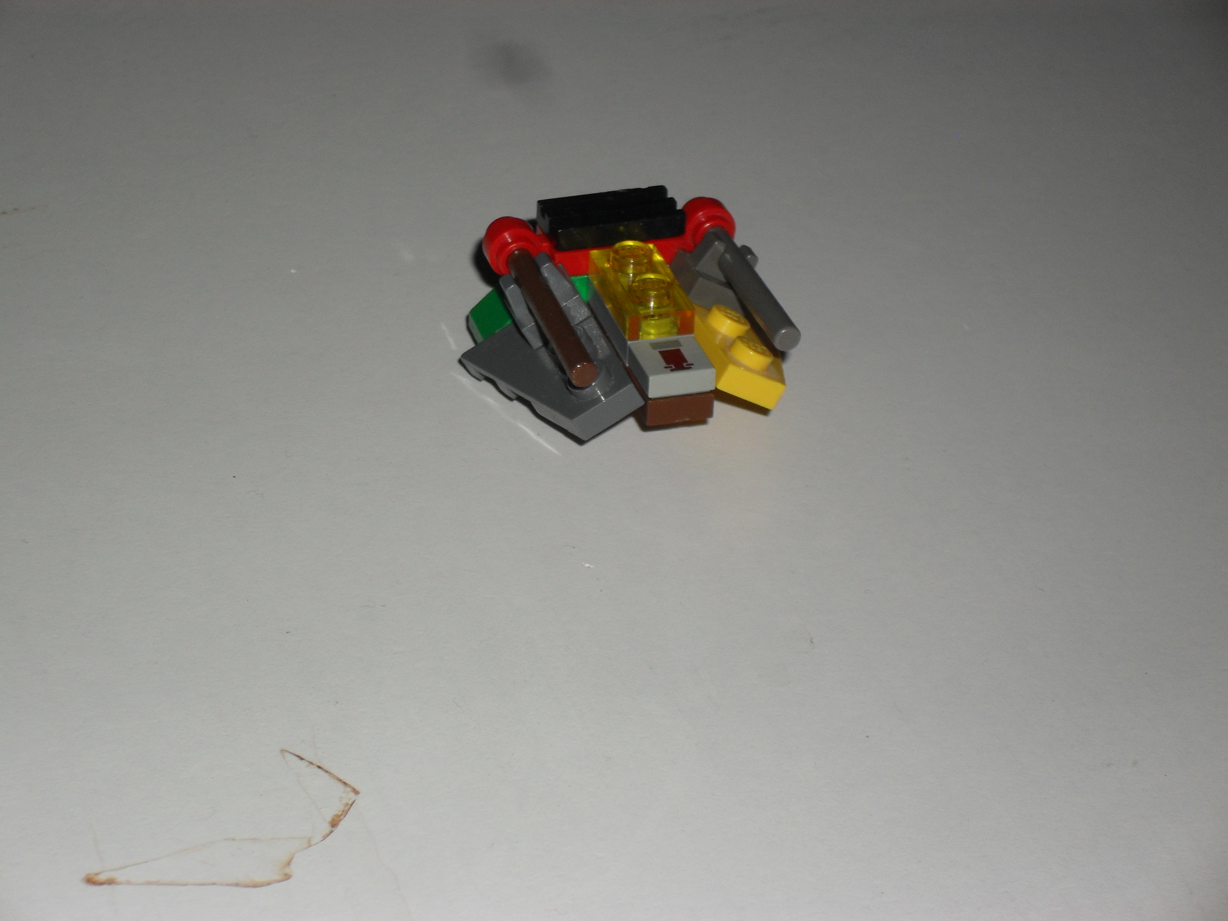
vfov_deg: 14.1
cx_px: 614
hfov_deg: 18.7
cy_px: 460
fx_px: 3725
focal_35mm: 105
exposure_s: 1/60
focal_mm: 18.9
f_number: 5.8
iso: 100
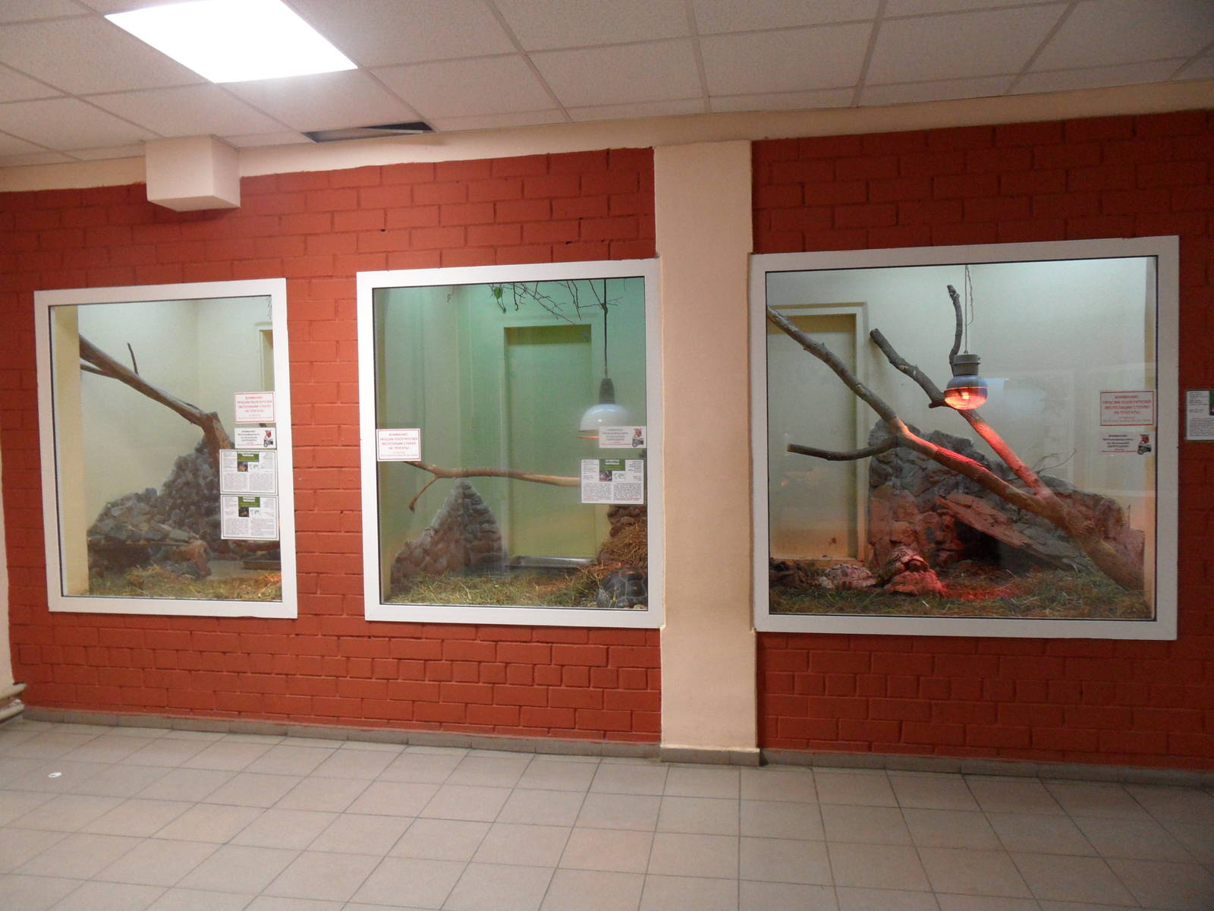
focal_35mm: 24
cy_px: 456
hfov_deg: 71.6
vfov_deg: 56.8
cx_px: 607
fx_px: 842
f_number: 3.2
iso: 200
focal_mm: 3.9
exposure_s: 1/10
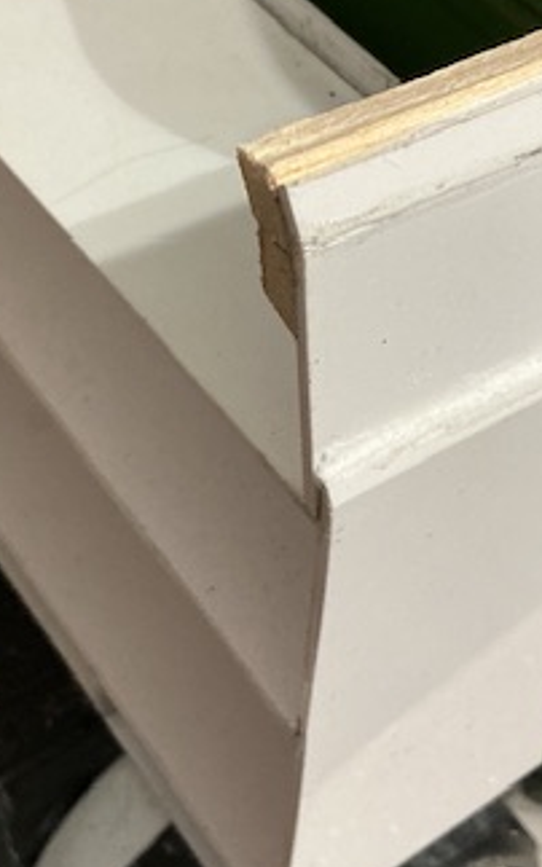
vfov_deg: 33.4
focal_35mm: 61
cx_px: 389
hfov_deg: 21.2
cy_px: 346
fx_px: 1441
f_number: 1.8
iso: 160
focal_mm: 3
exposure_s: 1/60
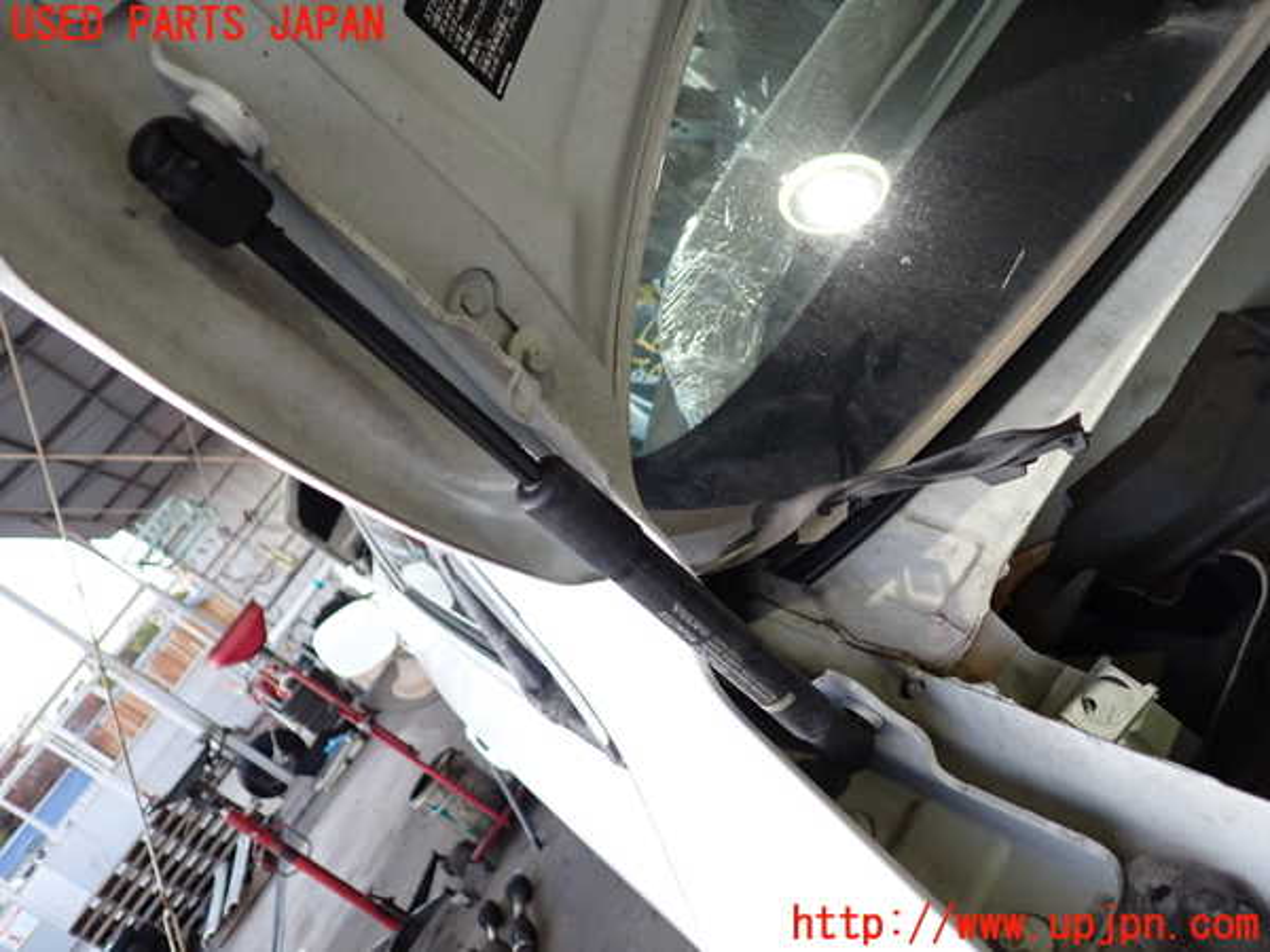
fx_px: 1027
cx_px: 635
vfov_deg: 49.7
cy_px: 476
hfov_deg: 63.4
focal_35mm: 28
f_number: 2.2
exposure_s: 1/40
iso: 250
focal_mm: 5.05
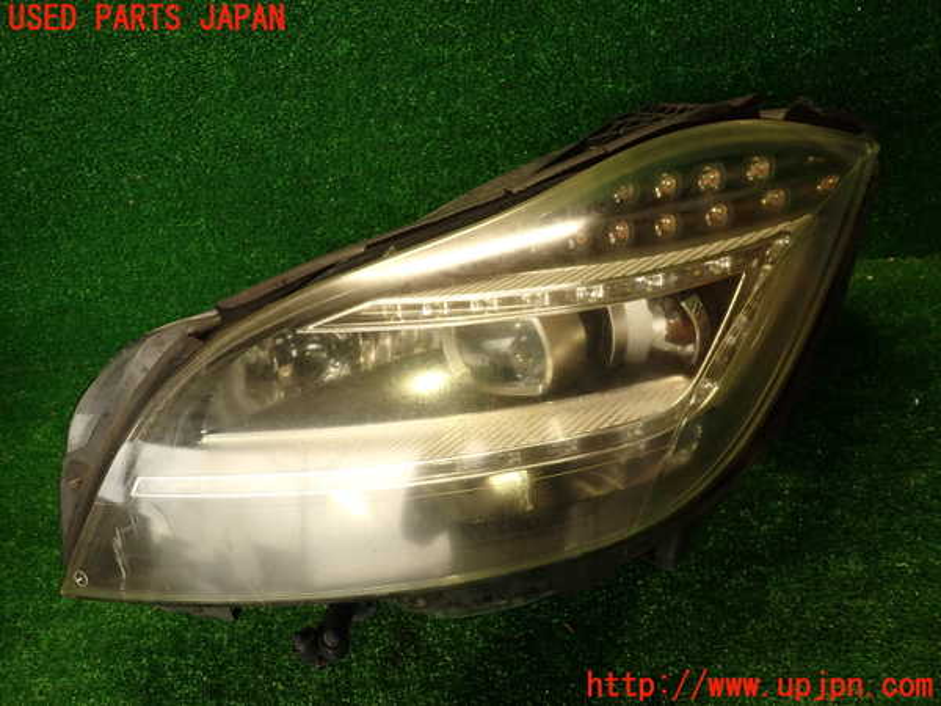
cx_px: 470
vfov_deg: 54.9
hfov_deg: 69.4
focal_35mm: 25
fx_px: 680
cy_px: 353
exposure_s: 1/60
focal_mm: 4.5
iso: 200
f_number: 2
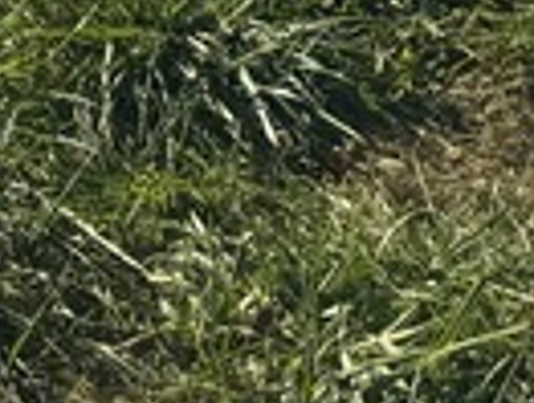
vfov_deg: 6.9
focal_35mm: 187
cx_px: -840
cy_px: -961
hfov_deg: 9.2
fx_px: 2893
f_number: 1.78
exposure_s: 1/4950
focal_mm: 6.76
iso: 80
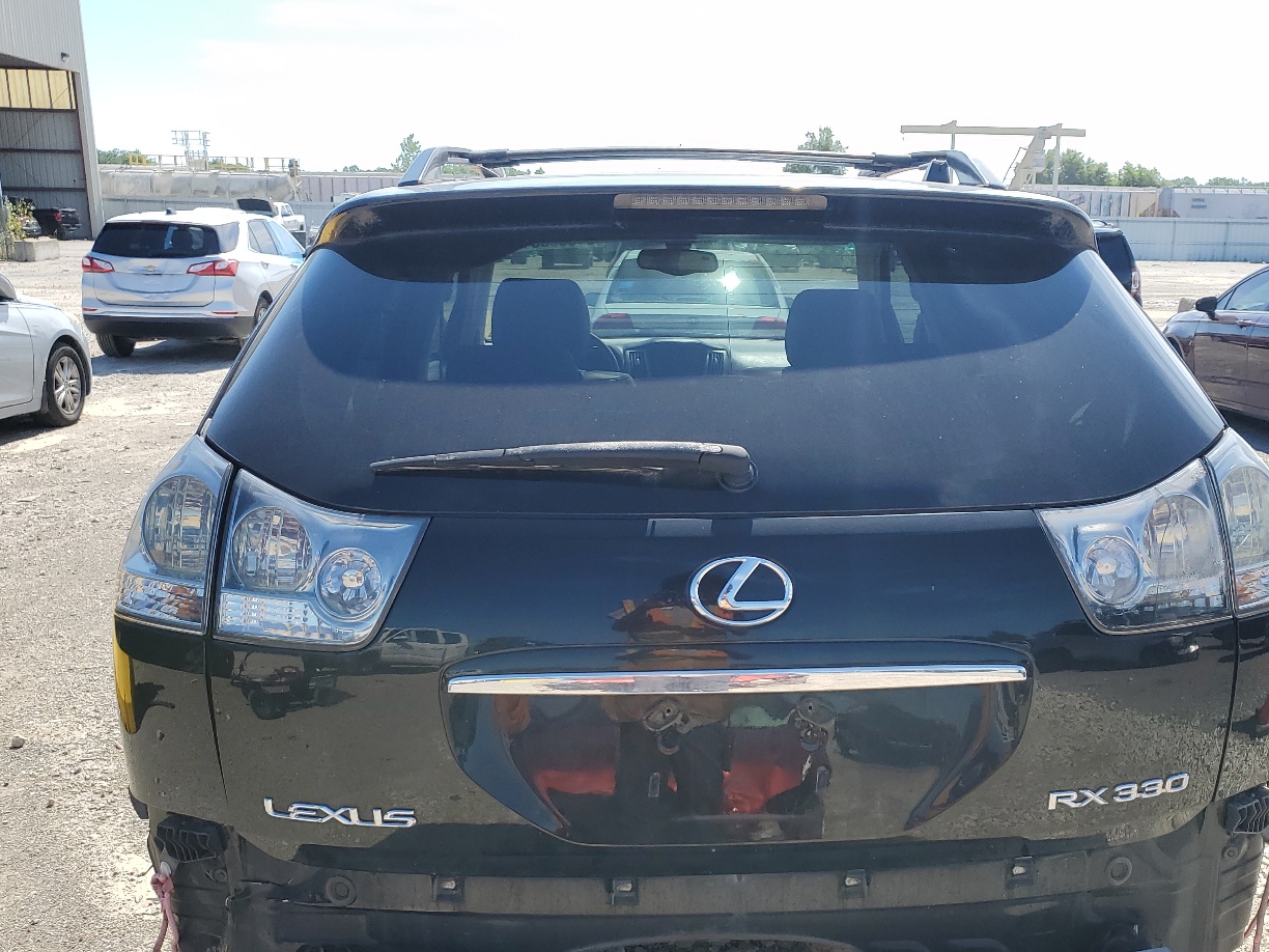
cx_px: 718
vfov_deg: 41.5
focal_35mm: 34
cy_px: 598
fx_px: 1246
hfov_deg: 53.8
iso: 50
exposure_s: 1/2000
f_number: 1.5
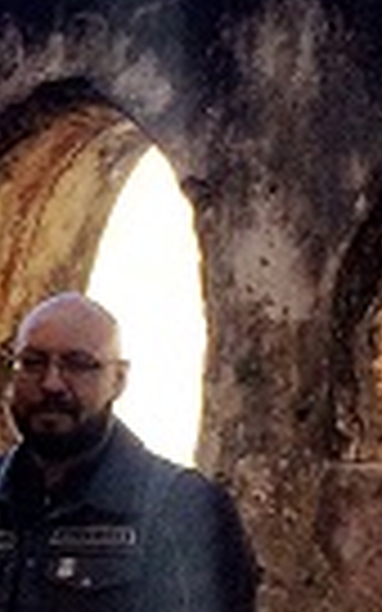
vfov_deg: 11.9
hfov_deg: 7.3
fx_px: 2898
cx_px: -333
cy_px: 590
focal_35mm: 174
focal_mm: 4.15
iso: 32
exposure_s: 1/1140
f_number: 2.2
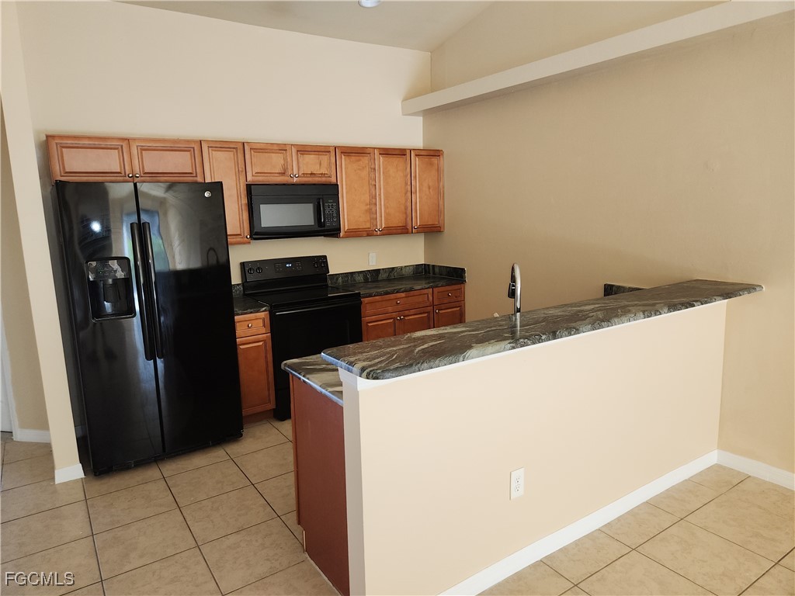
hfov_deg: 73.9
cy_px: 298
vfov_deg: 58.9
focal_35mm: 23
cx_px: 398
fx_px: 528
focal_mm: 5.4
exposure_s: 1/60
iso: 80
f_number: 1.8
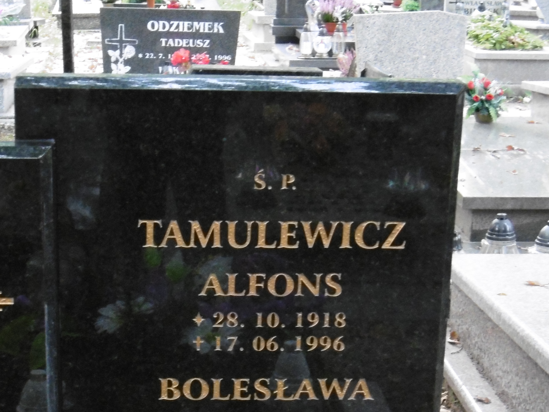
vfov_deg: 15.4
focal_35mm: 95
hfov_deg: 20.6
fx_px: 1507
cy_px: 360
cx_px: 188
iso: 400
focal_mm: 9.2
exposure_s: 1/25
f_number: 4
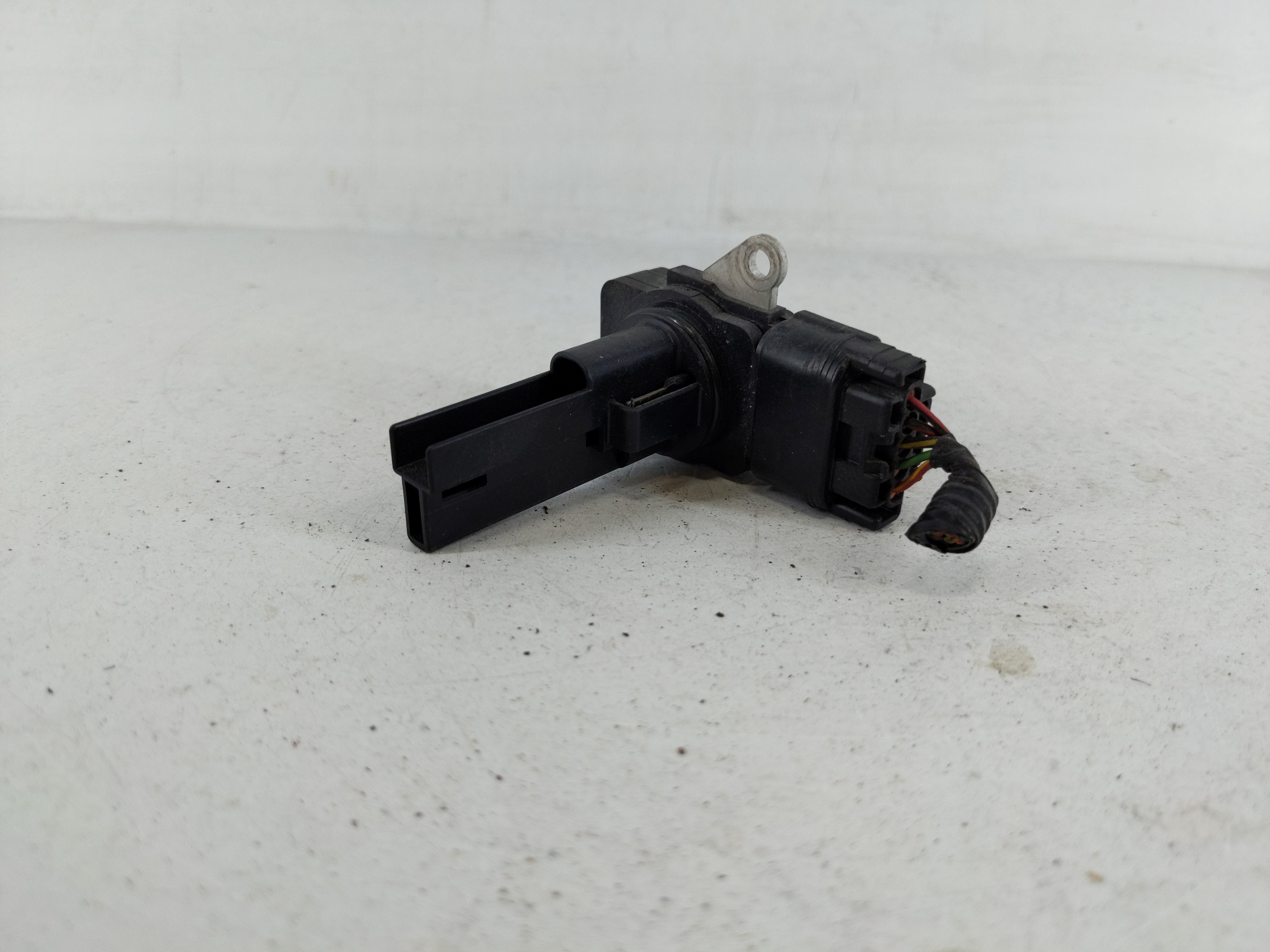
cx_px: 635
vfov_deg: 54.9
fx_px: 917
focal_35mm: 25
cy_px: 476
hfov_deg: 69.4
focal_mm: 4.38
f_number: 1.73
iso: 60
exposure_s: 1/124
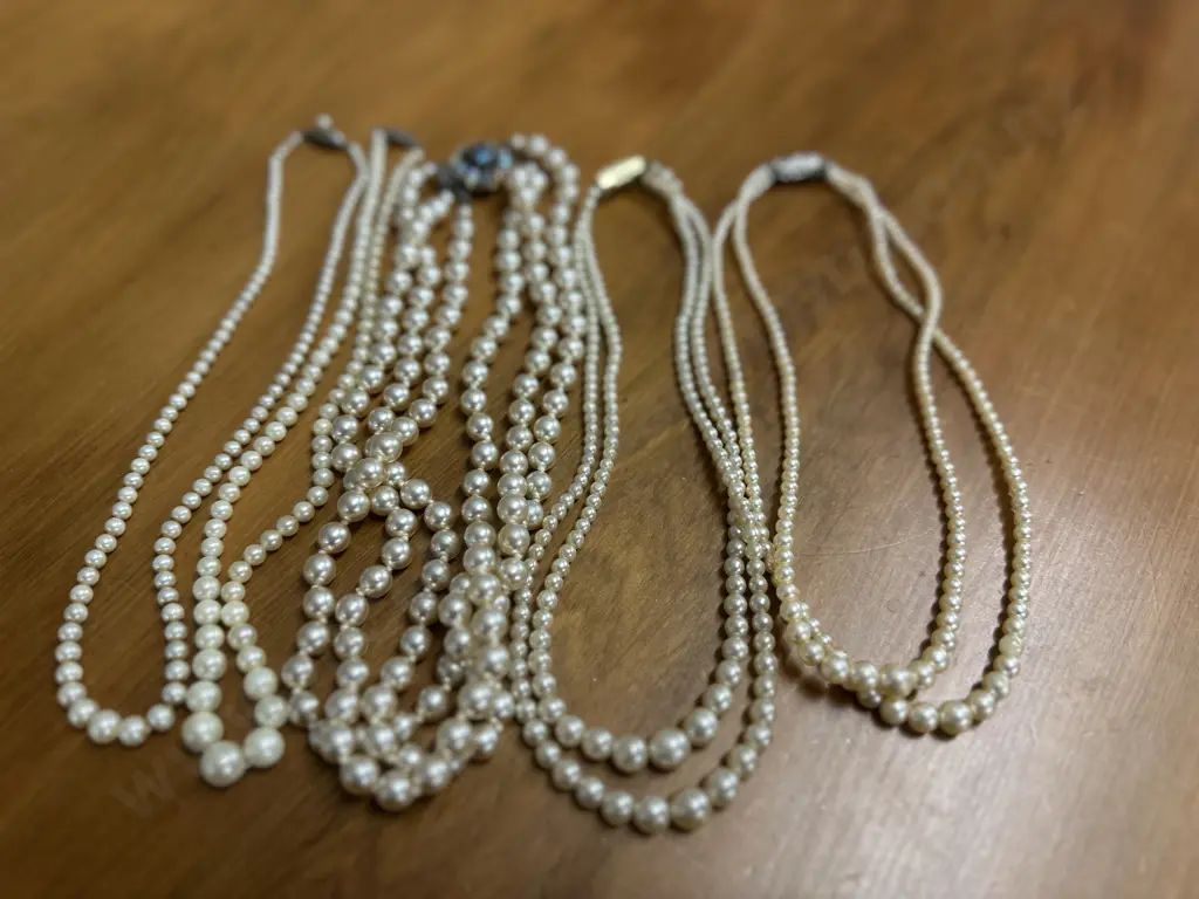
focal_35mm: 24
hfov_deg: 71.6
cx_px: 600
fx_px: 831
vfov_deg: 56.8
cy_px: 450
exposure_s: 1/50
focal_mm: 6.86
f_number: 1.78
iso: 125
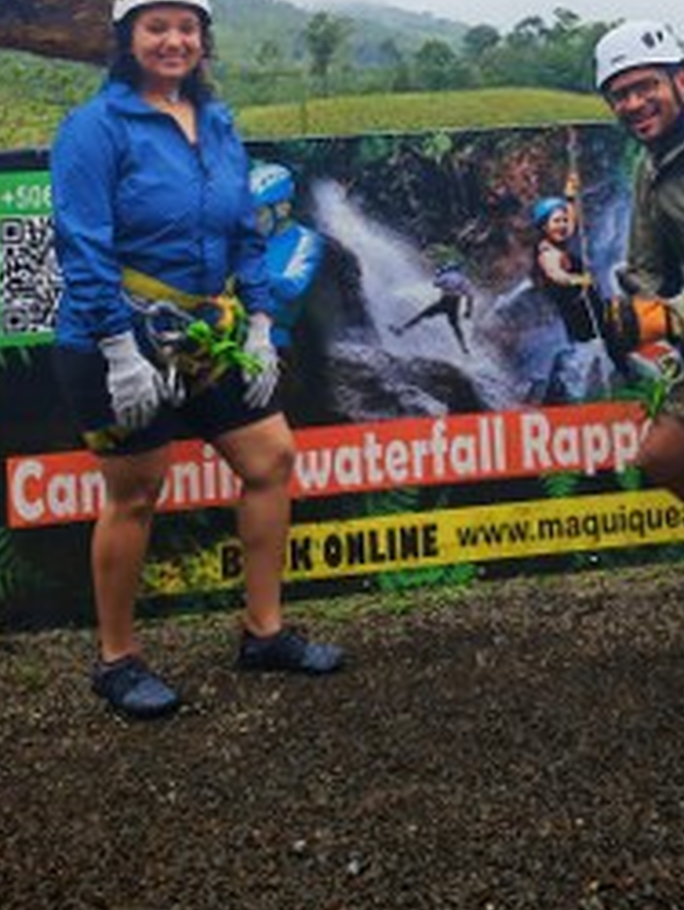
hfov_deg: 31.4
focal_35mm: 46
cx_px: 437
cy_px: 120
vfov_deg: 38.8
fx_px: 1210
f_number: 1.9
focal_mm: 6.12
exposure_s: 1/1000
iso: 100
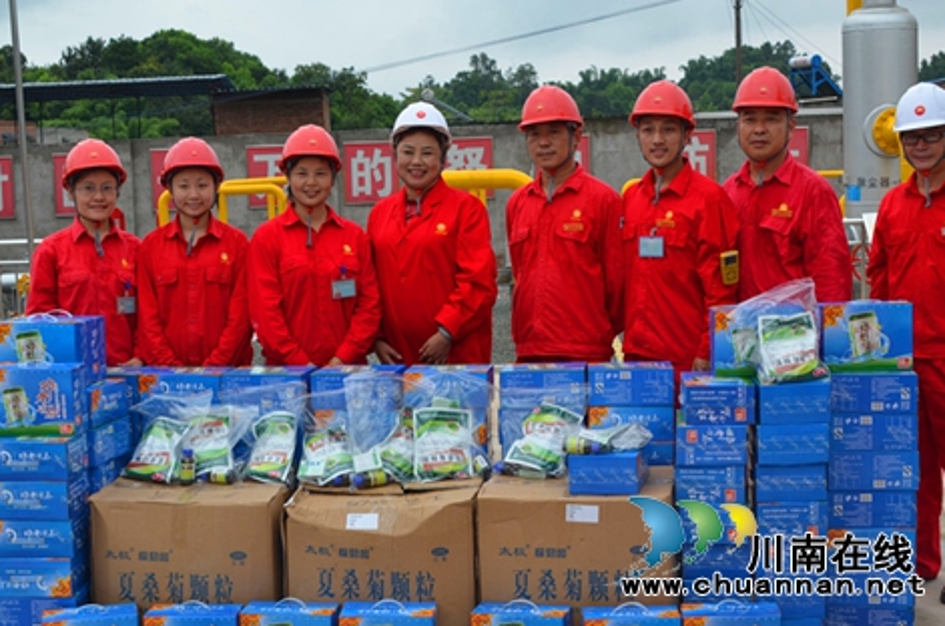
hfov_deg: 39.0
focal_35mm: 51
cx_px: 476
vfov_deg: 26.4
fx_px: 1336
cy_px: 312
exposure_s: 1/180
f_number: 6.7
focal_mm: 32
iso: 100
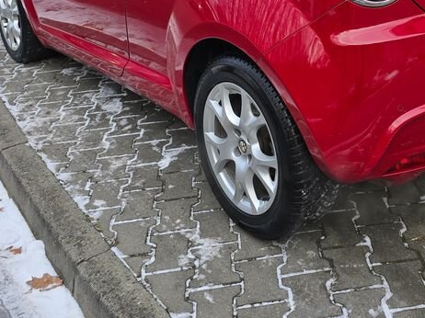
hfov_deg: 36.9
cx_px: 302
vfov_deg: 26.3
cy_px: -34
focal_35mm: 51
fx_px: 626
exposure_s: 1/184
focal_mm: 6.3
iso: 12
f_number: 1.7
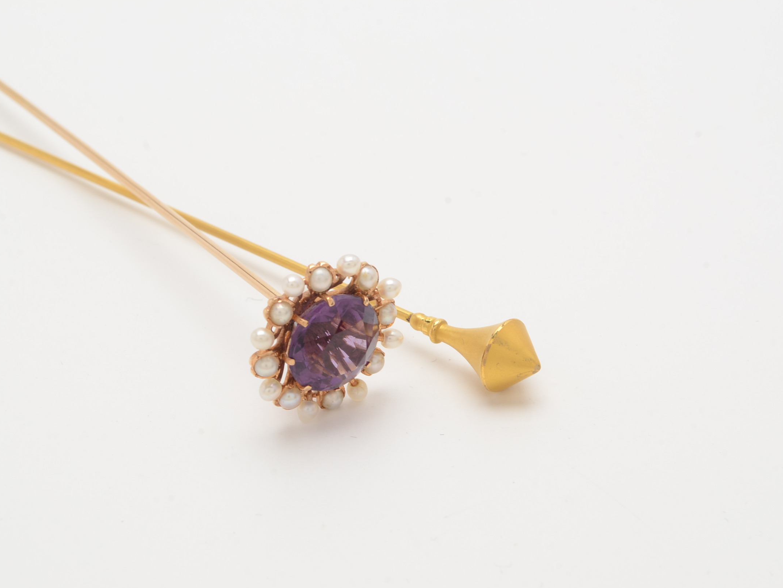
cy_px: 293
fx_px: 2048
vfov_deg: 16.3
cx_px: 368
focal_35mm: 91
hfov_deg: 21.6
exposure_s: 1/125
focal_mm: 55
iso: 200
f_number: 16
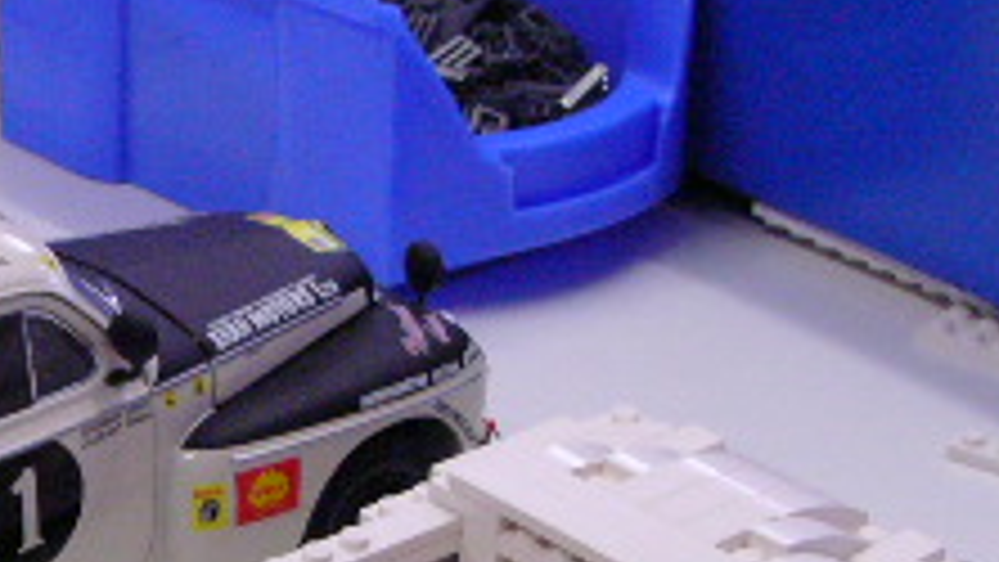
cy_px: 499
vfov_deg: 10.7
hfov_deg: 18.5
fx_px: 2994
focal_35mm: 113
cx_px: 32
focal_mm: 6
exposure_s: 1/40
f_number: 2.8
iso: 200
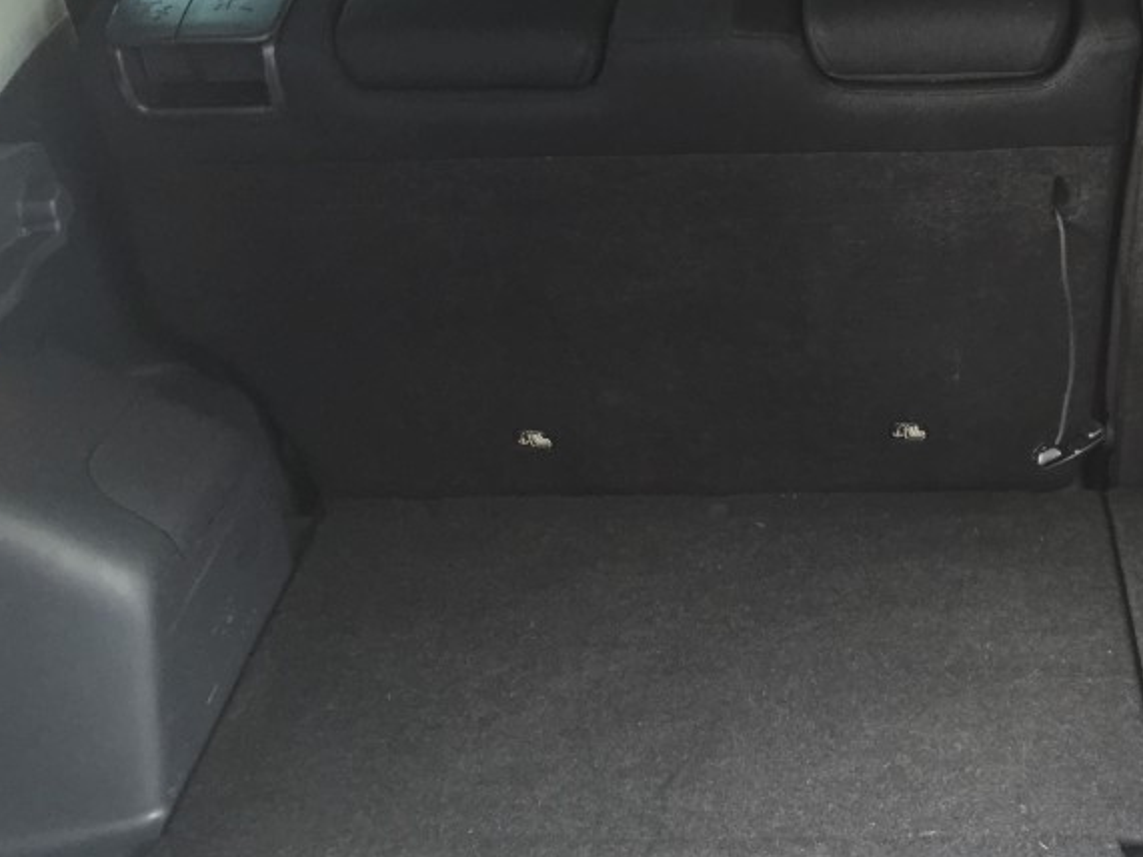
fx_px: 1717
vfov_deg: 27.9
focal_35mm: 52
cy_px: 332
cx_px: 897
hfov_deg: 35.7
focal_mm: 4.15
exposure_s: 1/30
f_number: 2.2
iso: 100
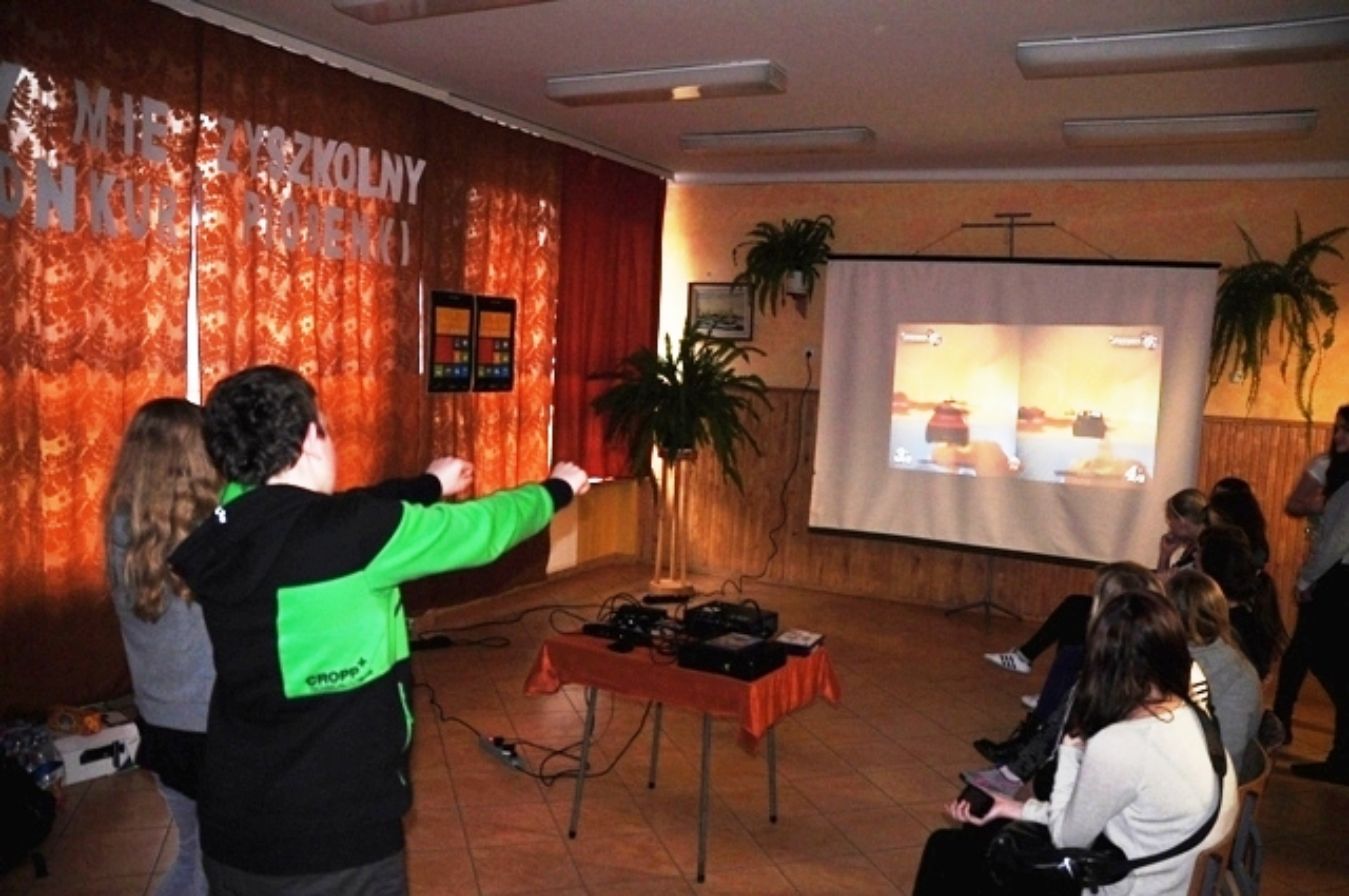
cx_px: 674
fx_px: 1010
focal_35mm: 27
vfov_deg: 47.8
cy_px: 448
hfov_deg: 67.4
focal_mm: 18
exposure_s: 1/20
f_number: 3.5
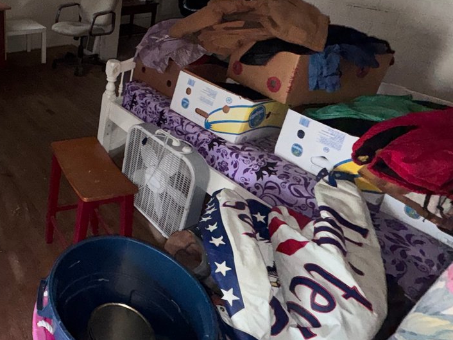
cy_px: 90
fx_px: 393
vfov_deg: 45.4
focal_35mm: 30
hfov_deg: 49.4
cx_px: 4
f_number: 2.2
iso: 160
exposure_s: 1/60
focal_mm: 2.22
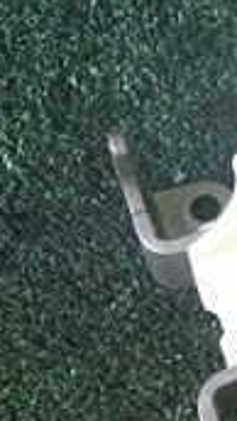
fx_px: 1271
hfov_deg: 8.8
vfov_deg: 18.5
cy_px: 39
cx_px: 696
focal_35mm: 114
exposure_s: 1/60
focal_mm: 5.4
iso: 125
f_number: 2.3
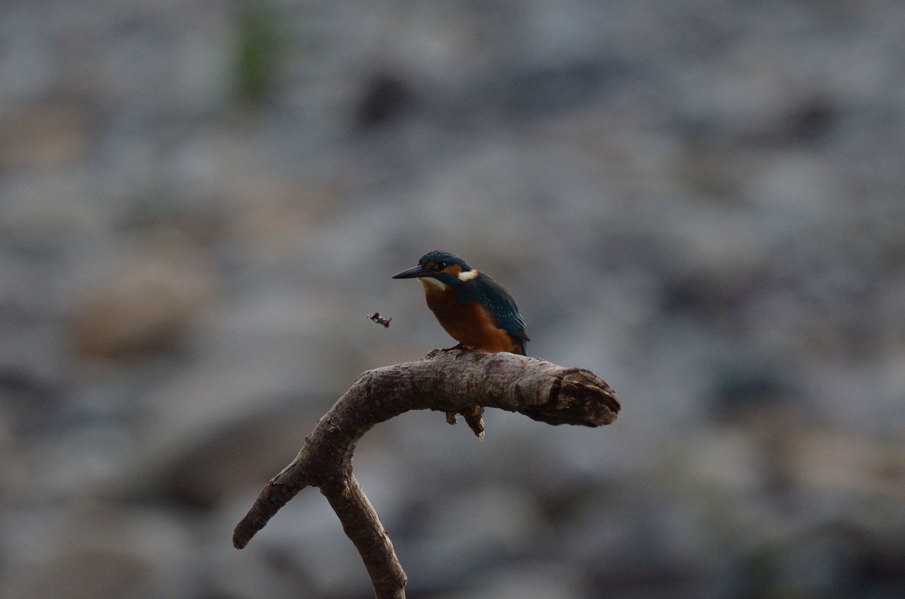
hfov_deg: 2.5
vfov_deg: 1.7
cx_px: 452
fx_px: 20694
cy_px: 300
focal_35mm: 825
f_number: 8
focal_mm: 550
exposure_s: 1/4000
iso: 1600
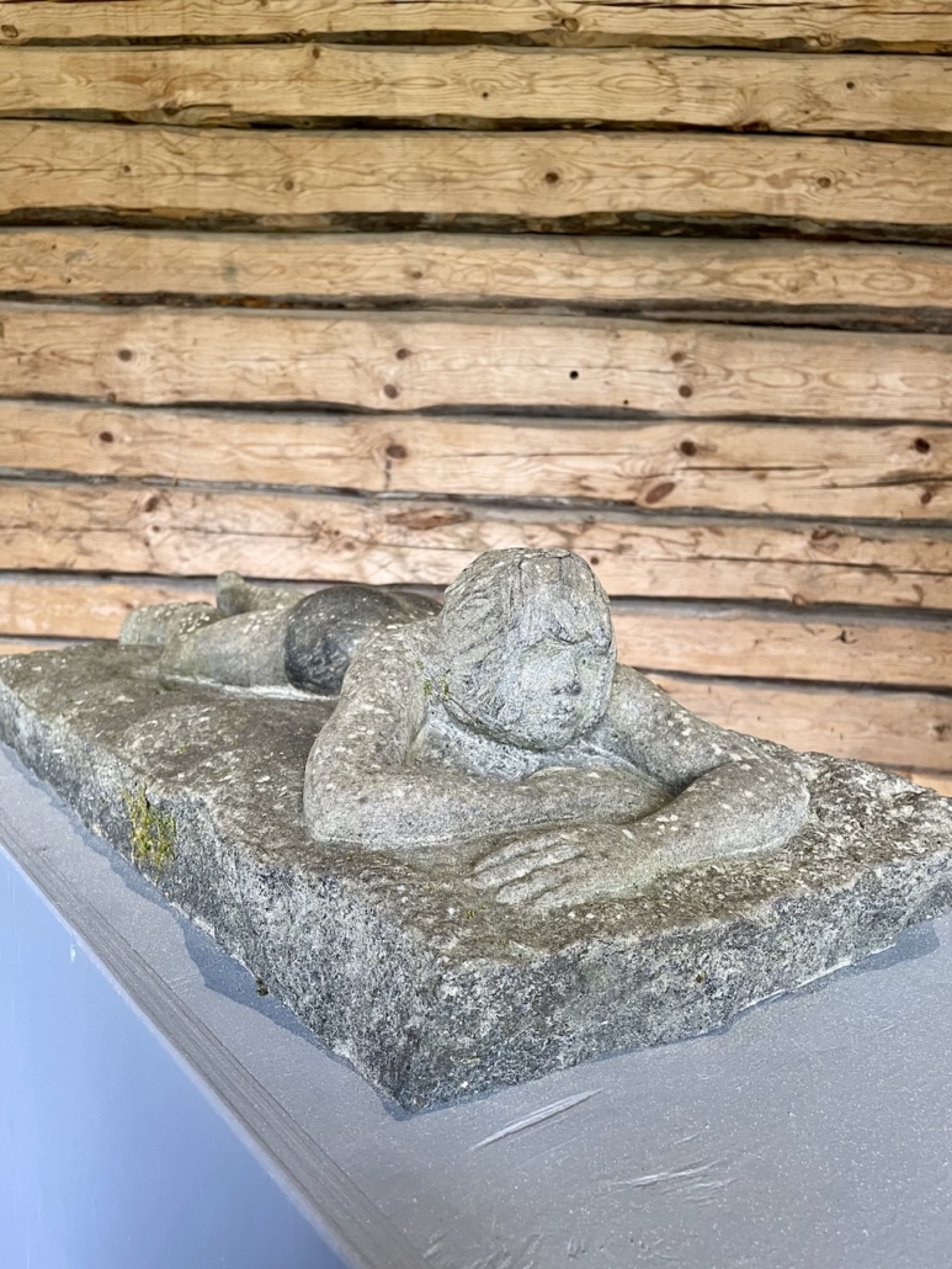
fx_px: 953
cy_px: 634
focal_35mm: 26
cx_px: 476
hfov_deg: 53.1
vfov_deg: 67.3
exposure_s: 1/50
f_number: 1.6
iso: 100
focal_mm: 4.2
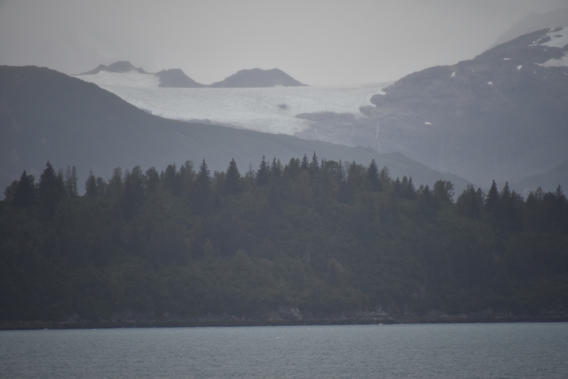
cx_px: 284
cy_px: 190
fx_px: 4734
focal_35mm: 300
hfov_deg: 6.9
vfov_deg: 4.6
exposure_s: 1/640
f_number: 5.6
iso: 720
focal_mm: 300
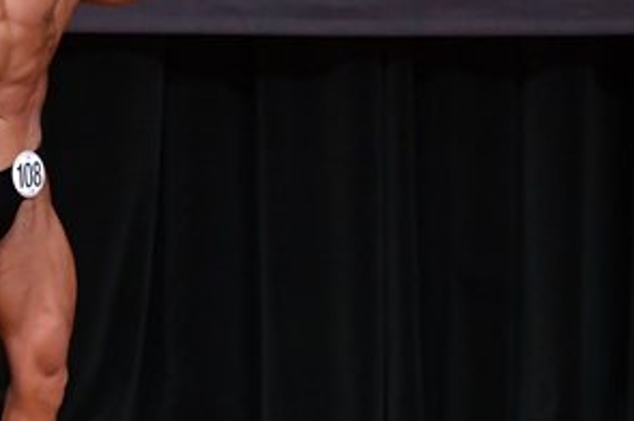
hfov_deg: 3.1
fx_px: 11786
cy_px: 120
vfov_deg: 2.0
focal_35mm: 670
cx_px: -16
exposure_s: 1/400
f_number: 5.6
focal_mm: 170
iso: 4000
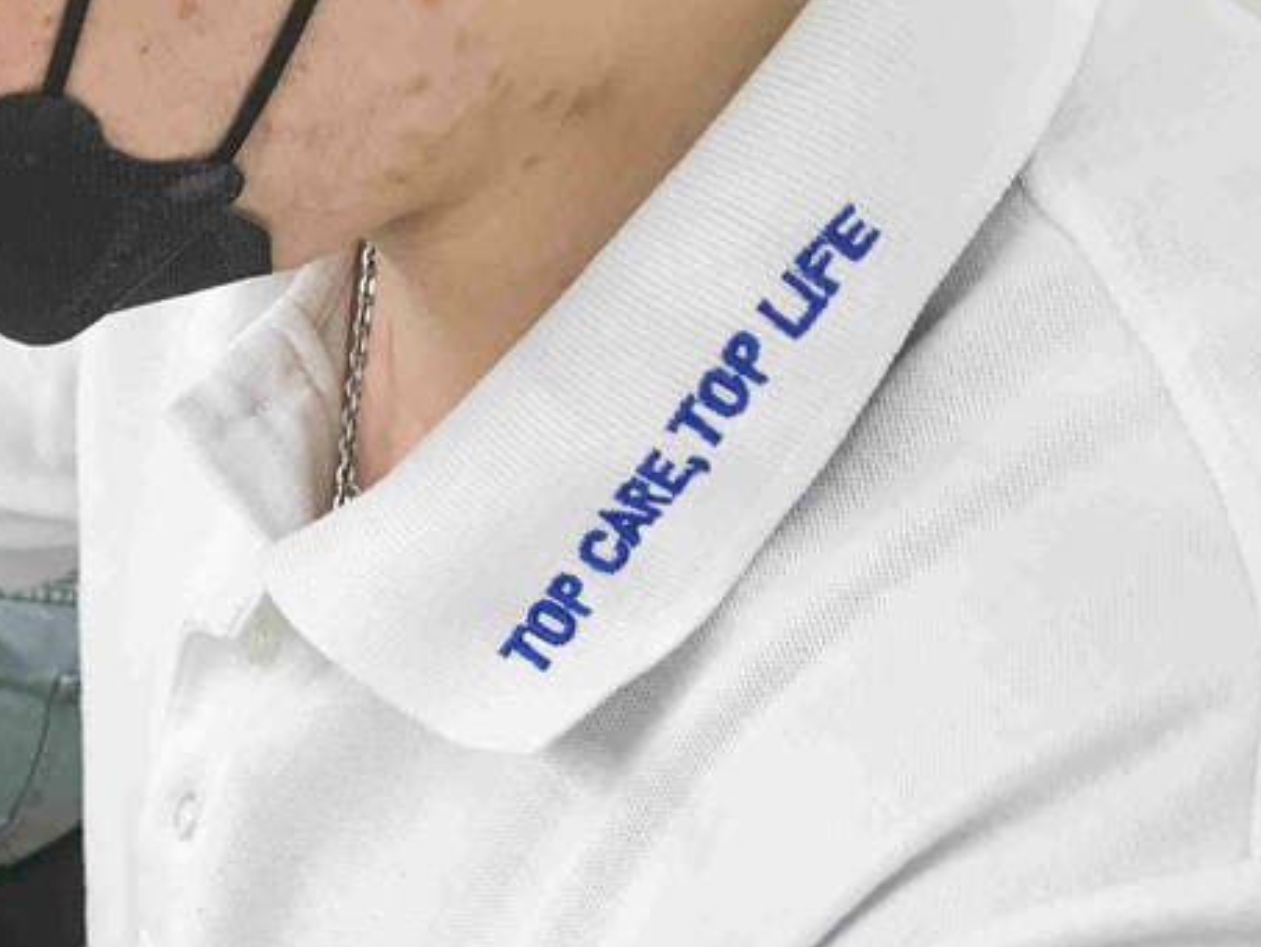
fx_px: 2697
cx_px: -261
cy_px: 558
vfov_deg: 19.9
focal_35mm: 74
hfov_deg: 23.9
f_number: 1.8
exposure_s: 1/40
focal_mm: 3.99
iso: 25
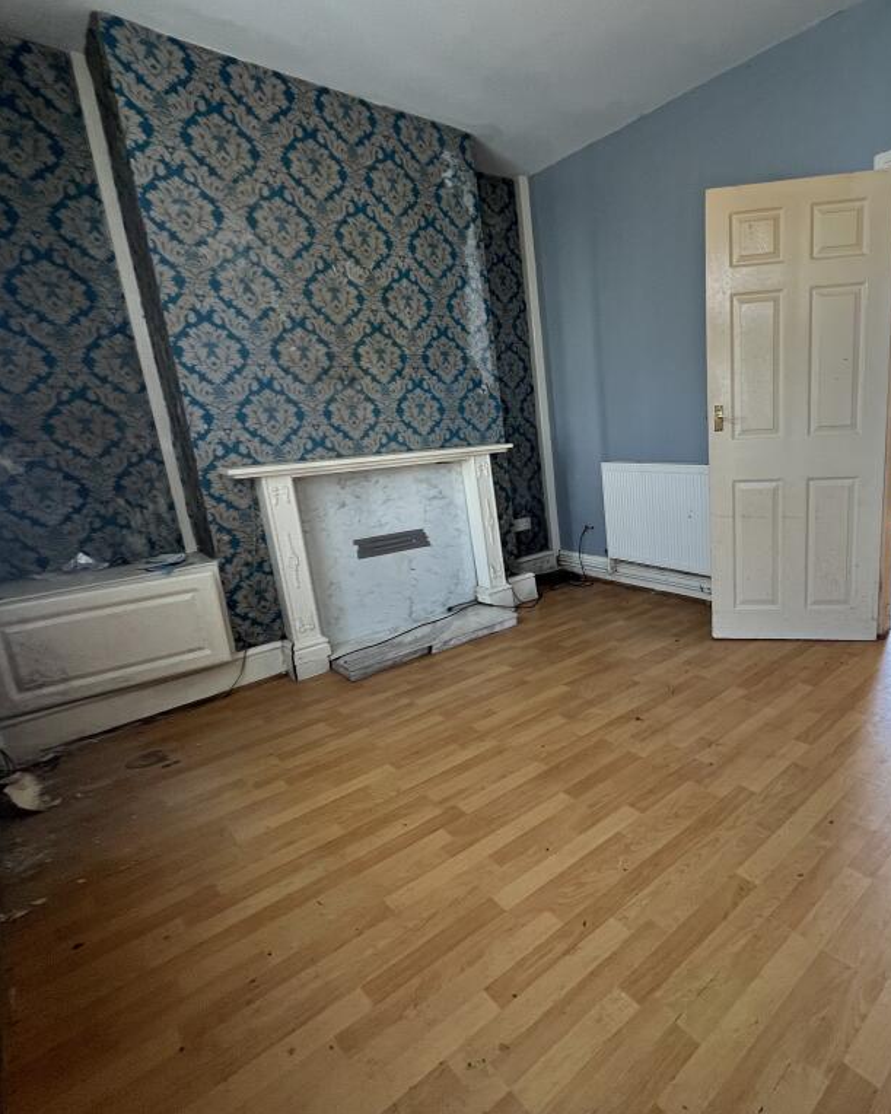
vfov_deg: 89.6
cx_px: 629
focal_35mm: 17
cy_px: 557
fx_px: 560
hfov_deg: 73.4
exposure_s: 1/99
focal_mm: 1.57
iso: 200
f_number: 1.8
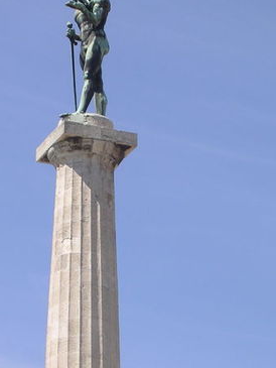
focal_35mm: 193
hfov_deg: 7.7
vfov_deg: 10.2
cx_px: 109
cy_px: 271
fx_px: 2051
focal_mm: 16.7
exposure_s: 1/346
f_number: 4.8
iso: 100
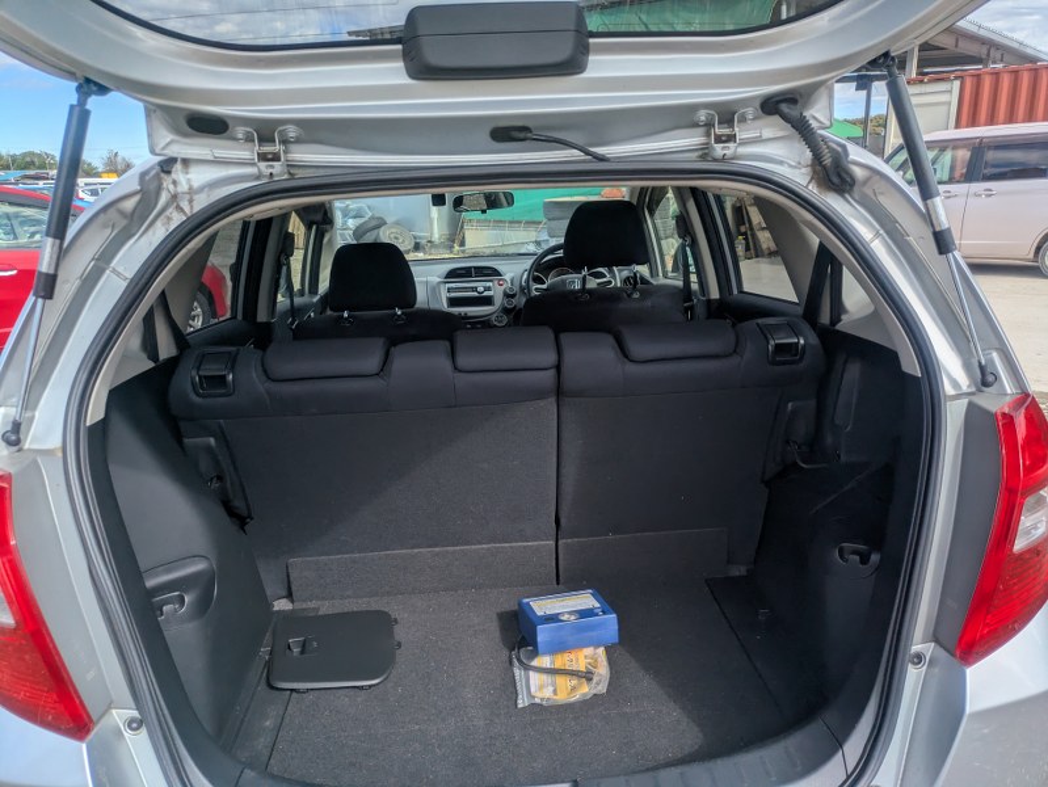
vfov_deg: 54.9
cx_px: 524
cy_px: 394
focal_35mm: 25
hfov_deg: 69.4
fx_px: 757
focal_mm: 5.43
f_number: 1.89
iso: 69
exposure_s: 1/2155
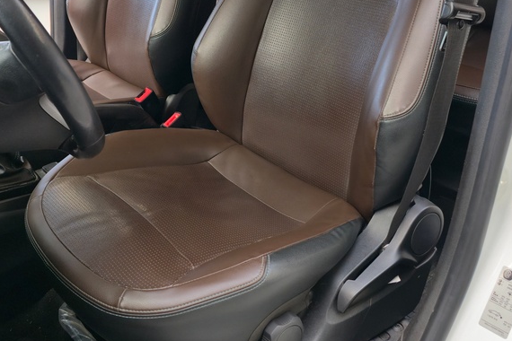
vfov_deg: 30.6
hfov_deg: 45.0
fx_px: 612
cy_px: 80
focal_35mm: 43
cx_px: 186
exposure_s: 1/60
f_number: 1.7
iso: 40
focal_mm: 6.3
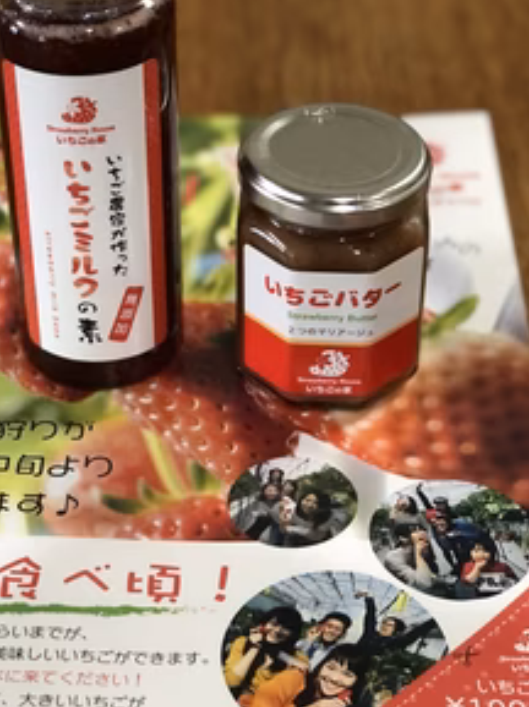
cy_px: 323
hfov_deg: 18.6
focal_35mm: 79
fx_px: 1613
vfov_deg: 24.7
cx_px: 196
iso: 400
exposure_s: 1/33
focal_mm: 6.6
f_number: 2.8
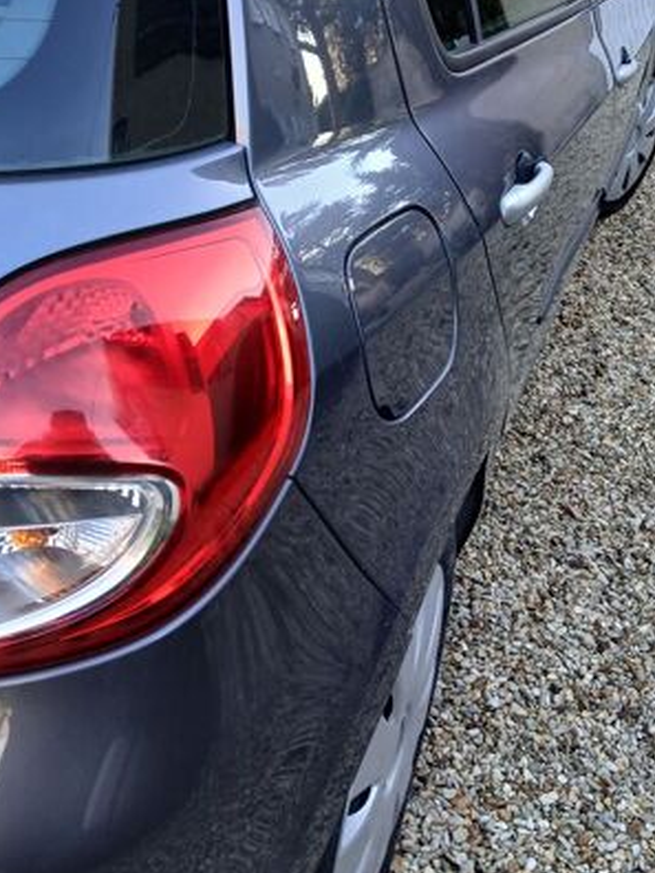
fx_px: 1060
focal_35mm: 42
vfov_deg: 43.4
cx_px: 377
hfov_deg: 34.3
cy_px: 223
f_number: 1.8
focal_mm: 3.98
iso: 32
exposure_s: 1/50
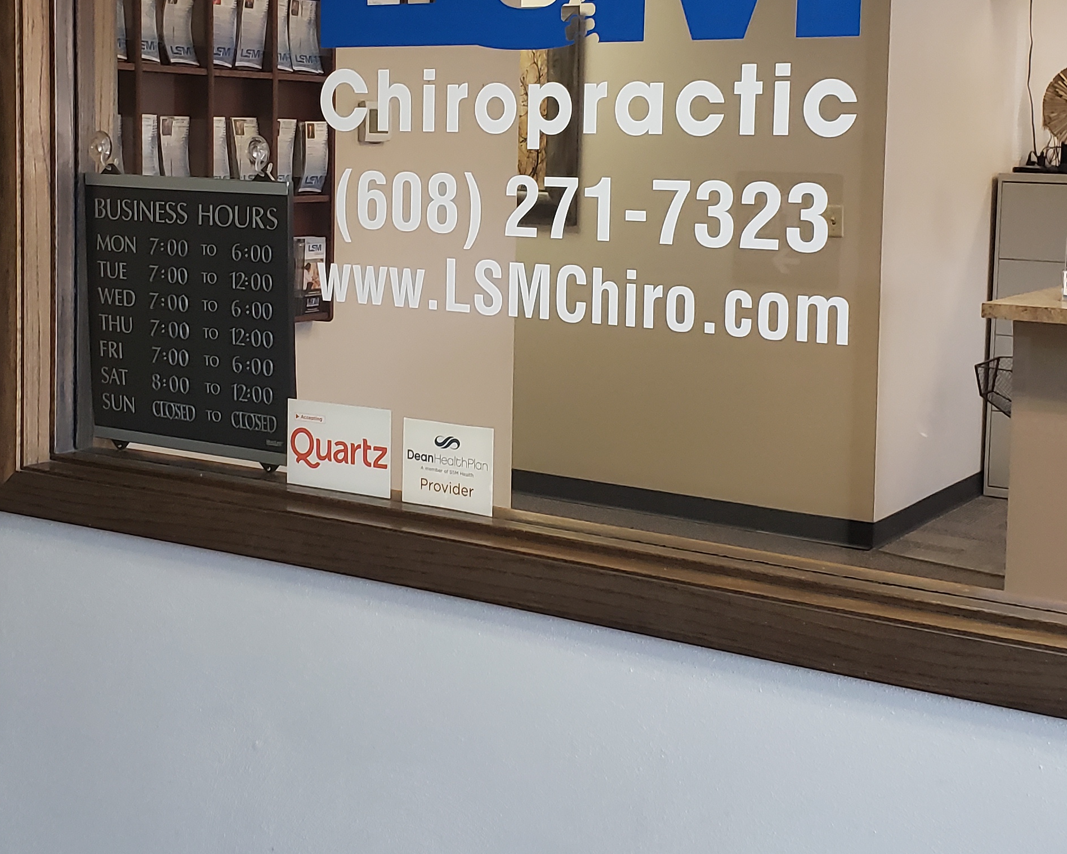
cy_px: 281
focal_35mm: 54
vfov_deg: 27.9
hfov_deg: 34.7
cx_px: 470
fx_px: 1705
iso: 200
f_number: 2.4
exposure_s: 1/60
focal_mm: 4.3
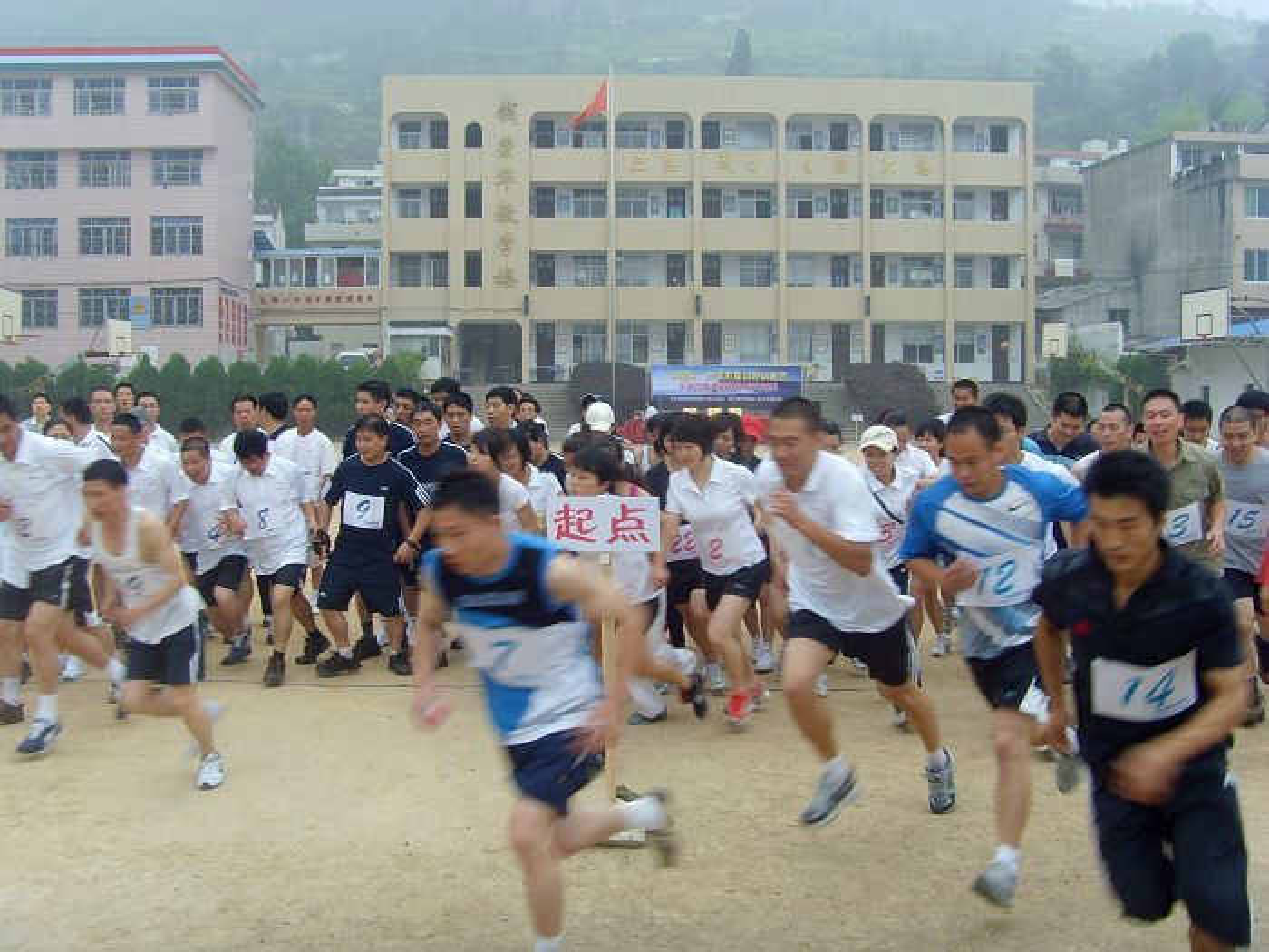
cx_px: 634
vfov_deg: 36.8
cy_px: 476
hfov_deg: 47.9
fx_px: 1430
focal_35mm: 39
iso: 80
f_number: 3.5
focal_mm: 6.6
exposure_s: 1/90
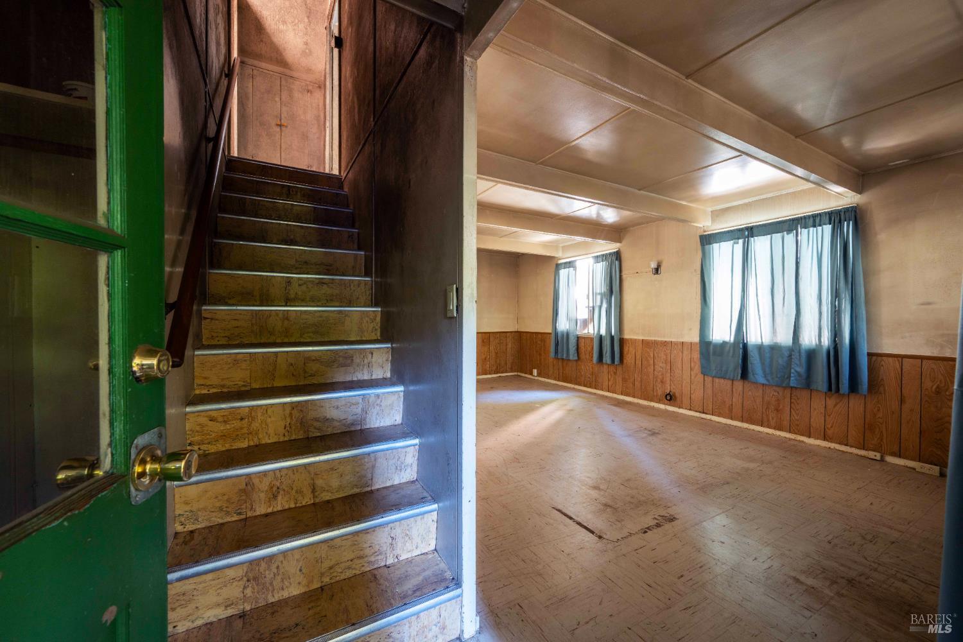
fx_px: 374
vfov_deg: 81.2
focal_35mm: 14
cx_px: 482
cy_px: 321
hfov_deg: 104.3
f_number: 9
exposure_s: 2
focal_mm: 14
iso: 250
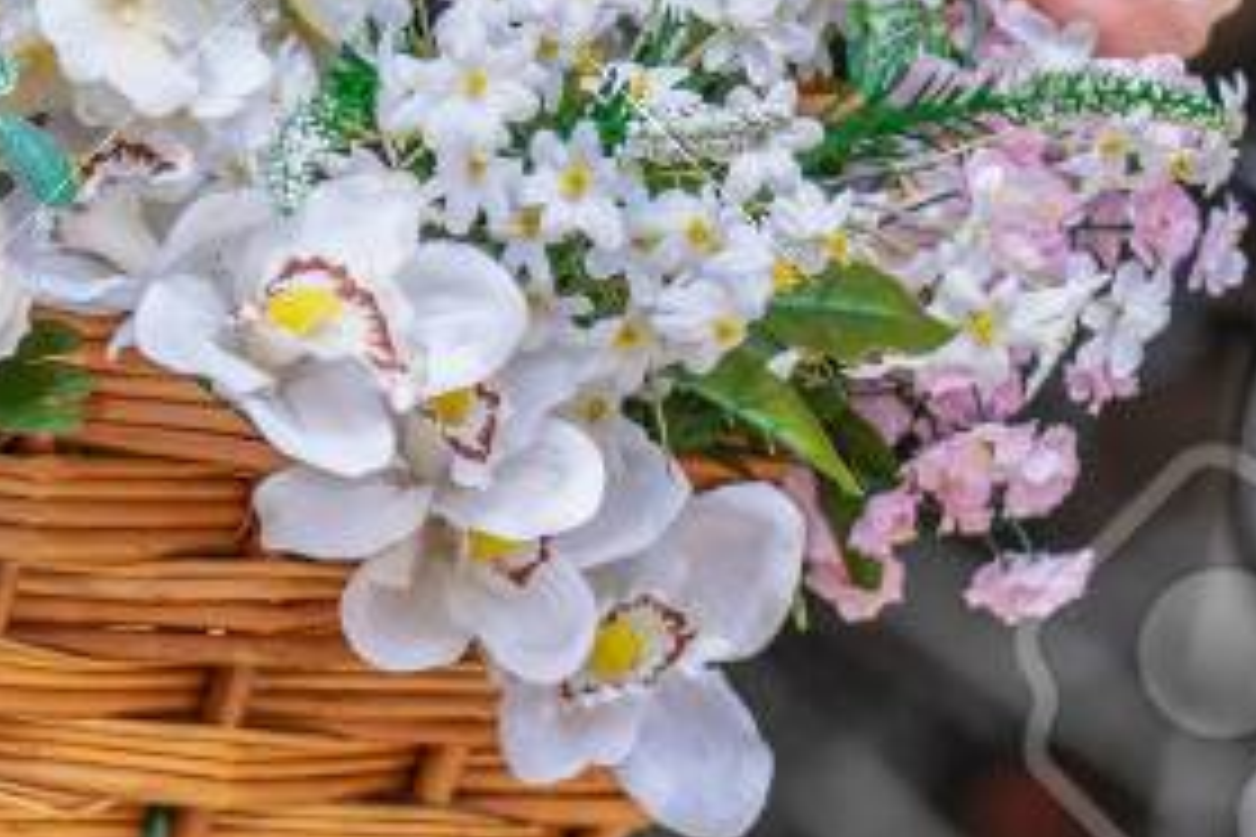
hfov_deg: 4.3
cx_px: 387
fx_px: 16920
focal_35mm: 485
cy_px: 495
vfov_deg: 2.8
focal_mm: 104
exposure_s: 1/400
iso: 100
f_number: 2.8
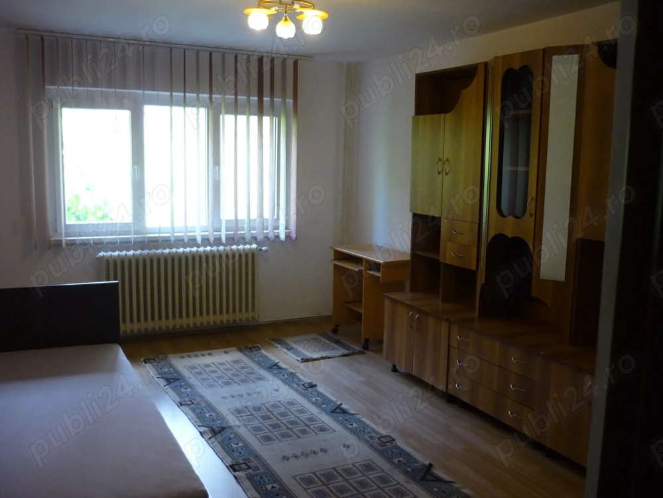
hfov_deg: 55.4
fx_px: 632
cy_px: 249
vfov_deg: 42.9
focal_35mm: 33
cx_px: 332
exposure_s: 1/30
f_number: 2.8
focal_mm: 5.5
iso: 200
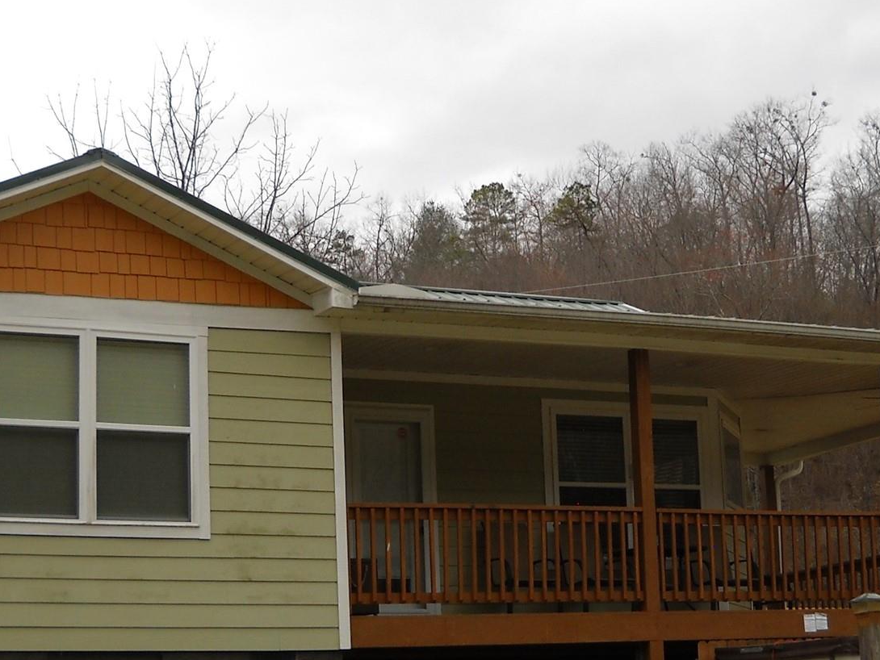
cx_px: 488
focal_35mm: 77
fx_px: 1958
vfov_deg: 19.1
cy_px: 391
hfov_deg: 25.3
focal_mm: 6.72
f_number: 3.1
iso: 64
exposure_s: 1/353
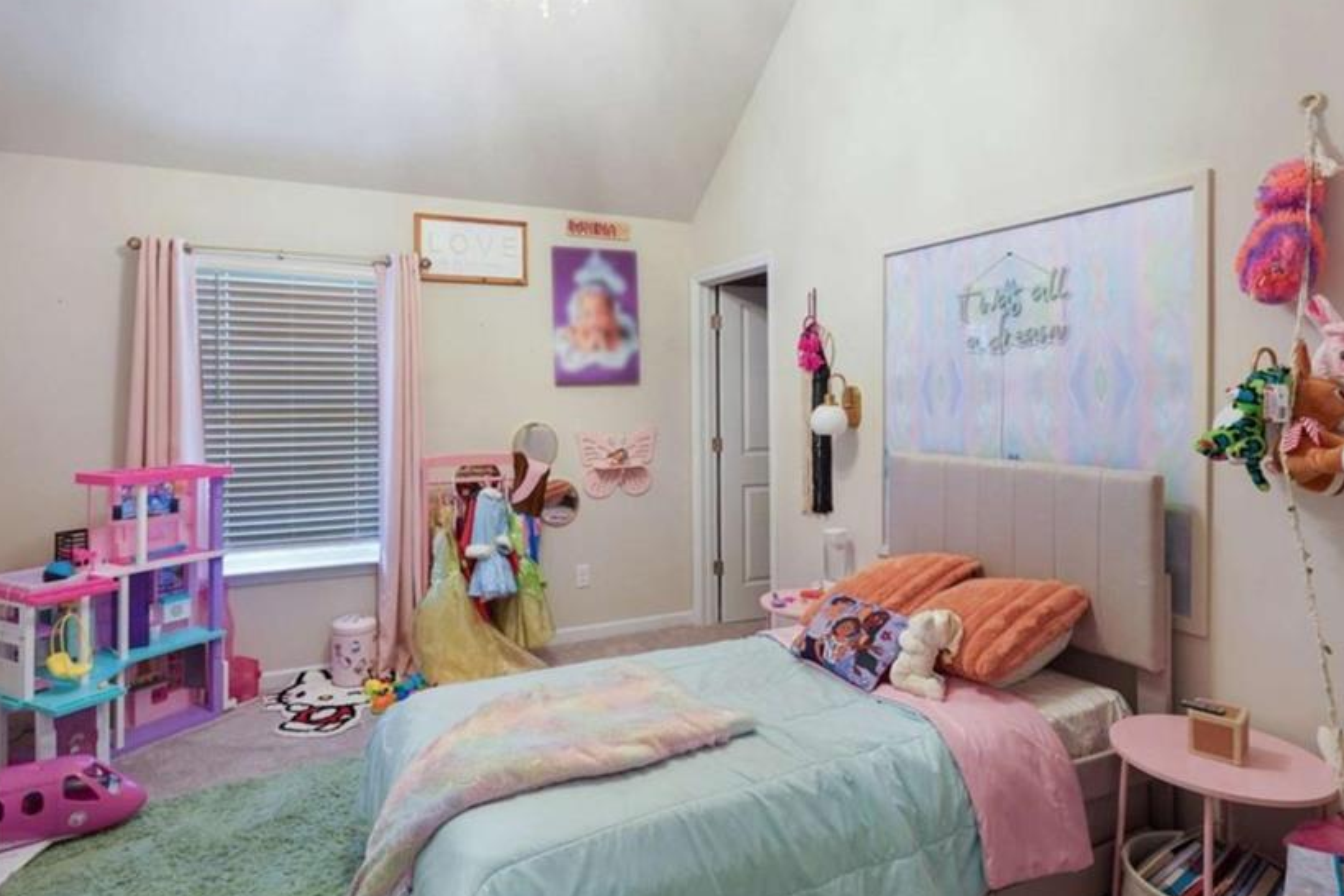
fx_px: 747
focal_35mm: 20
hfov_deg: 83.9
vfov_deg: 61.7
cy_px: 387
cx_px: 648
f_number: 8
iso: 400
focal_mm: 16
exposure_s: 1/6
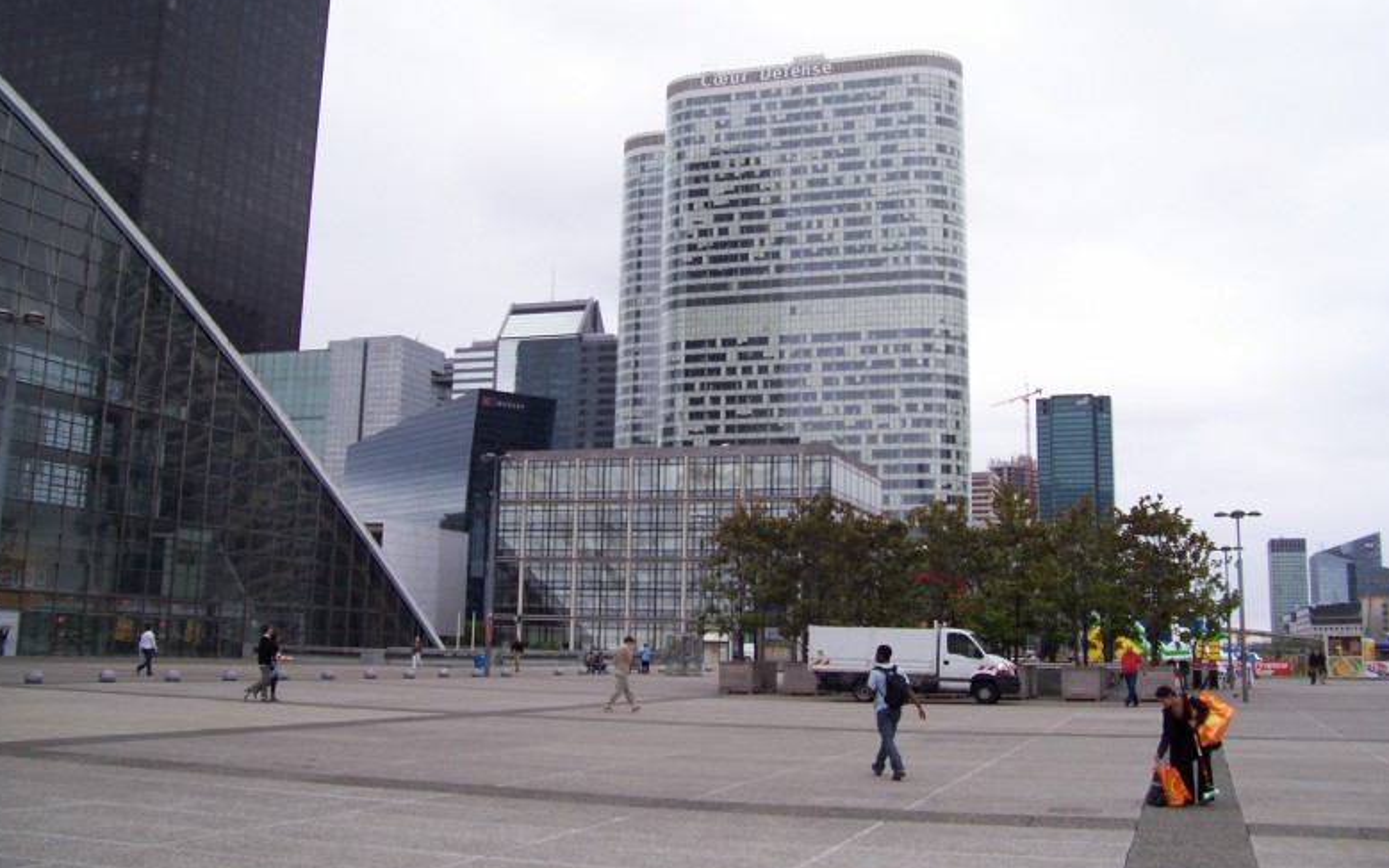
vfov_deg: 34.4
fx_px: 1401
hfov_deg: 52.7
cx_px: 701
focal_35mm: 37
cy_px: 364
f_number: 2.7
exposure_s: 1/549
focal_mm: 5.6
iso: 80
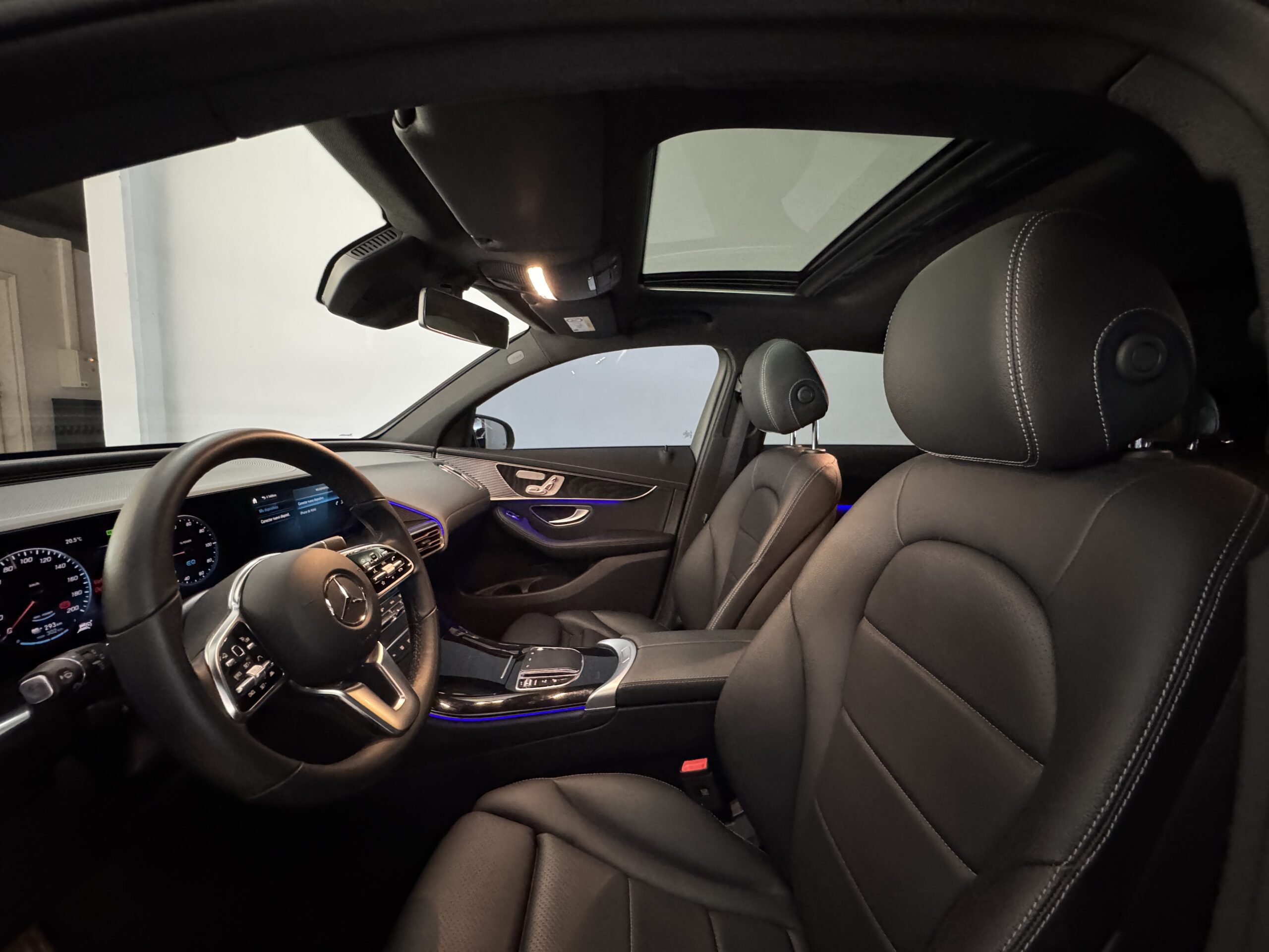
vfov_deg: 85.7
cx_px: 634
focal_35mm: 14
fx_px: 513
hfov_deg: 102.1
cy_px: 476
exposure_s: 1/50
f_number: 2.2
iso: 1250
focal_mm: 2.22
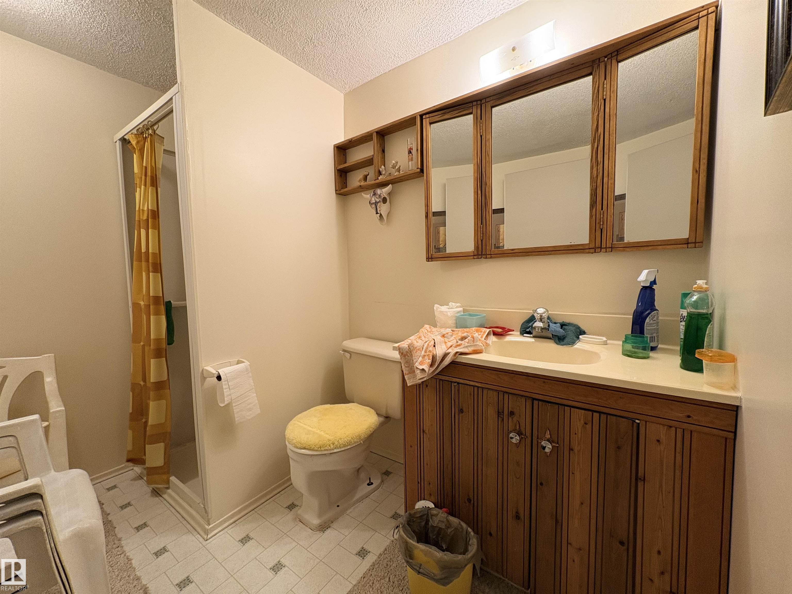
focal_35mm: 14
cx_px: 396
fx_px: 320
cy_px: 297
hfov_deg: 102.1
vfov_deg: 85.7
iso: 125
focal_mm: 2.22
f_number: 2.2
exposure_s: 1/60
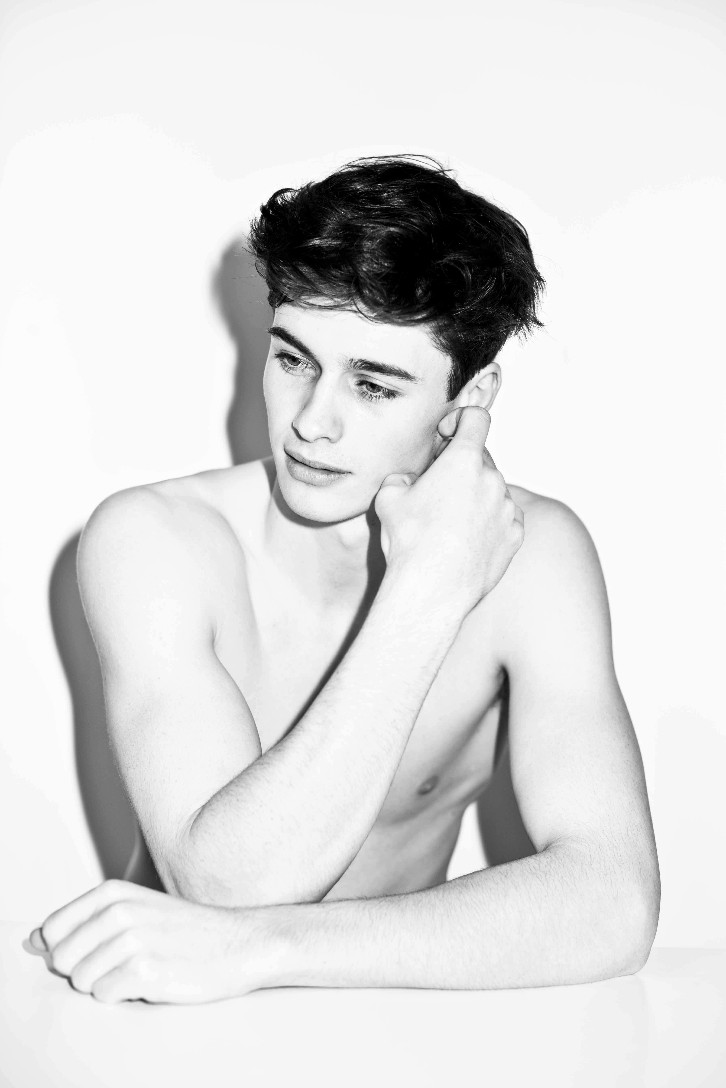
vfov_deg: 39.6
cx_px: 363
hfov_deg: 27.0
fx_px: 1511
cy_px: 544
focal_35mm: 50
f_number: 2.8
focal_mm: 50
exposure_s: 1/200
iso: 100
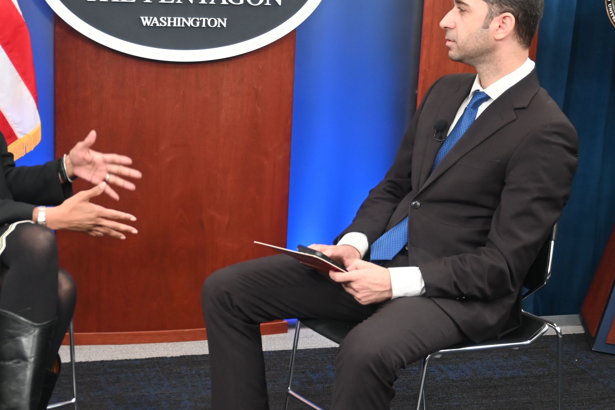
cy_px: 205
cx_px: 209
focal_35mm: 64
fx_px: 1093
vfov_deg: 21.2
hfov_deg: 31.2
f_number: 4.5
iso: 900
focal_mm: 26
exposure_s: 1/125
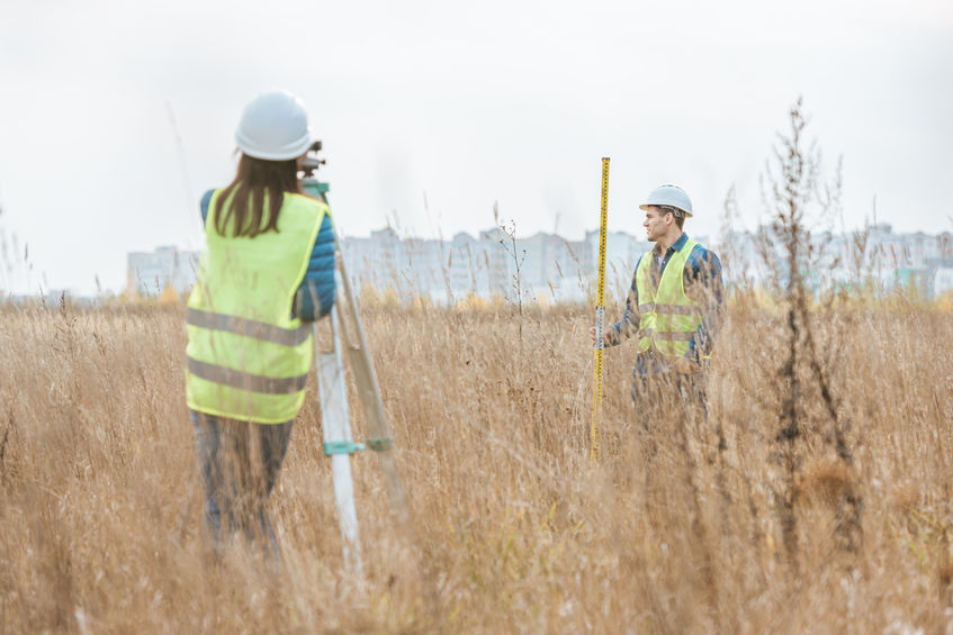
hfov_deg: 17.6
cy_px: 318
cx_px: 476
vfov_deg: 11.8
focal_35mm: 116
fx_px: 3071
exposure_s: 1/320
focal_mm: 116
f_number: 4
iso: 125
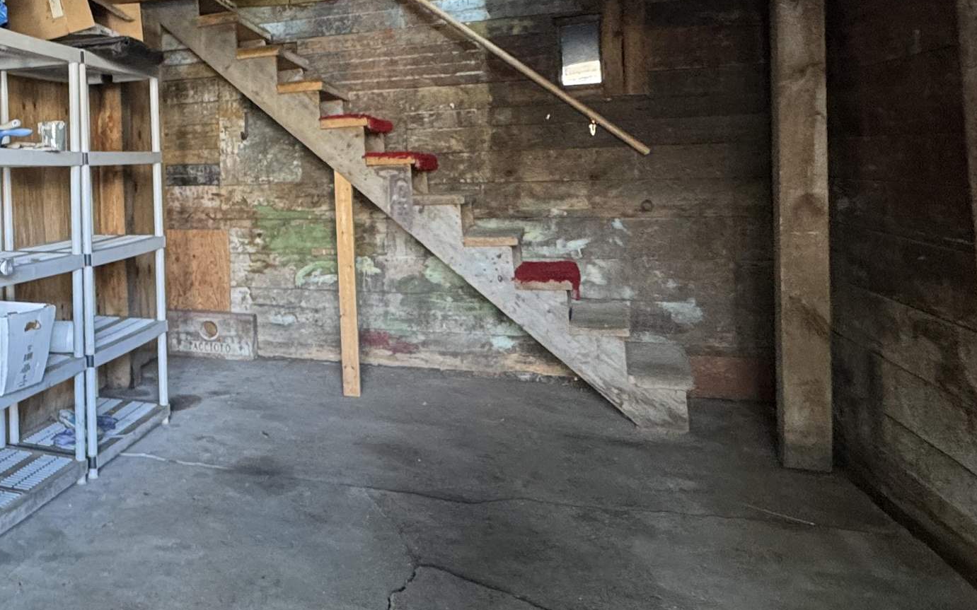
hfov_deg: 49.2
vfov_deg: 37.6
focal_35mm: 33
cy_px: 172
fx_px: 879
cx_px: 34
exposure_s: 1/60
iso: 320
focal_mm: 2.22
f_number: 2.2
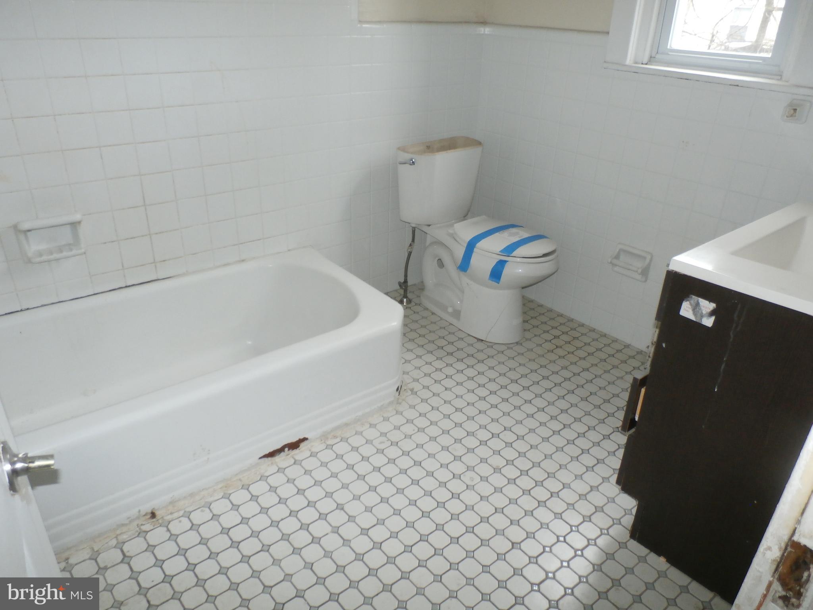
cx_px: 406
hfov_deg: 69.4
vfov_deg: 54.9
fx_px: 587
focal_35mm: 25
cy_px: 305
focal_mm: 4.5
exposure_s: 1/30
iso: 200
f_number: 3
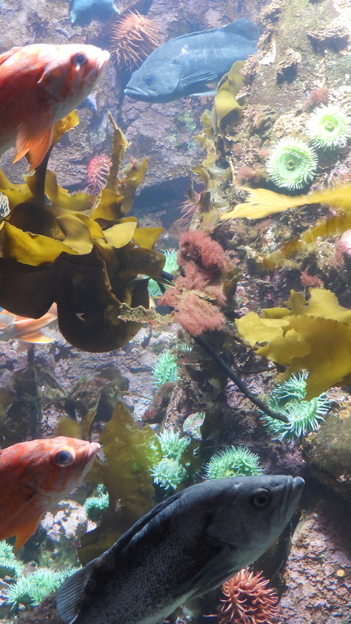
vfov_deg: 33.3
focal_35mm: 63
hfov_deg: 19.1
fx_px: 1043
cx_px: 127
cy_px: 311
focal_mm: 7.7
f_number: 3.2
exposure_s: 1/13
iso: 400
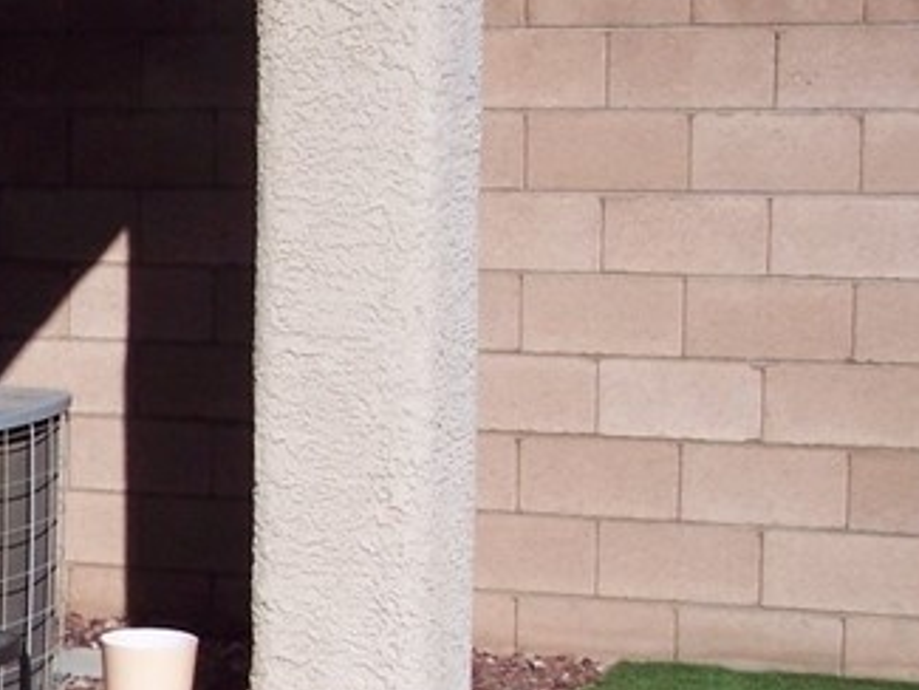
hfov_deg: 15.1
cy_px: 583
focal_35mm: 123
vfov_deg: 12.0
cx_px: -368
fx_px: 3267
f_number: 5.6
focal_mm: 8
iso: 100
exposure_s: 1/750
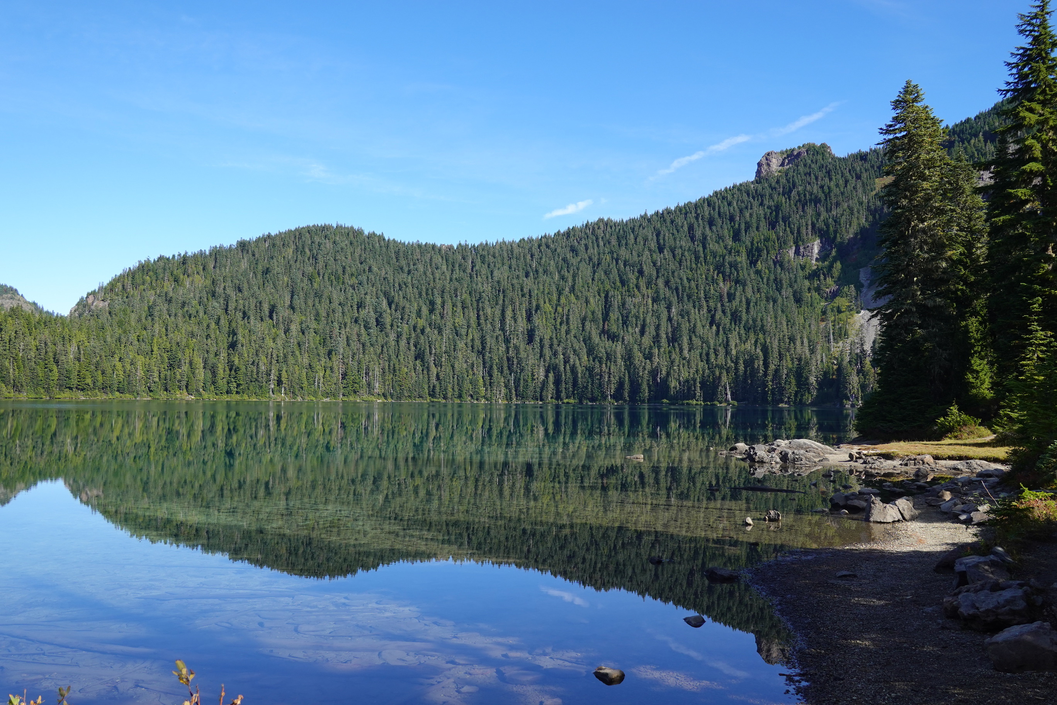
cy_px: 352
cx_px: 528
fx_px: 969
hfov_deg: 57.2
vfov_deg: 40.0
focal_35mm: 33
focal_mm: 12.25
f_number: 4
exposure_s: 1/400
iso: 100
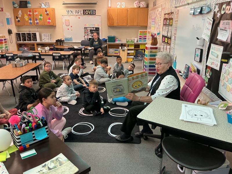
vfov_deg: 48.2
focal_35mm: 29
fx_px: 194
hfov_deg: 61.7
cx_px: 116
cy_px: 87
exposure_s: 1/60
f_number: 1.8
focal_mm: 3
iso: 160
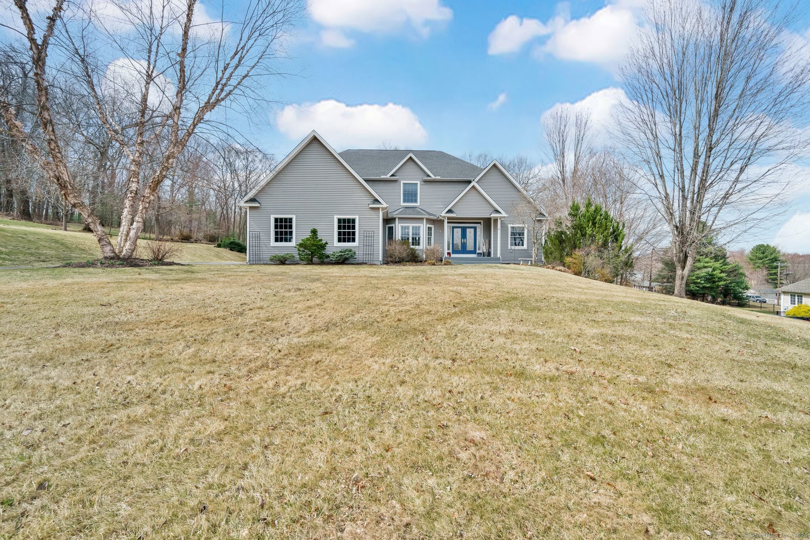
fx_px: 315
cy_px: 270
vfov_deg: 81.2
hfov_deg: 104.3
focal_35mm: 14
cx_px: 405
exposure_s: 1/1250
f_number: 9
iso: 500
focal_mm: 14
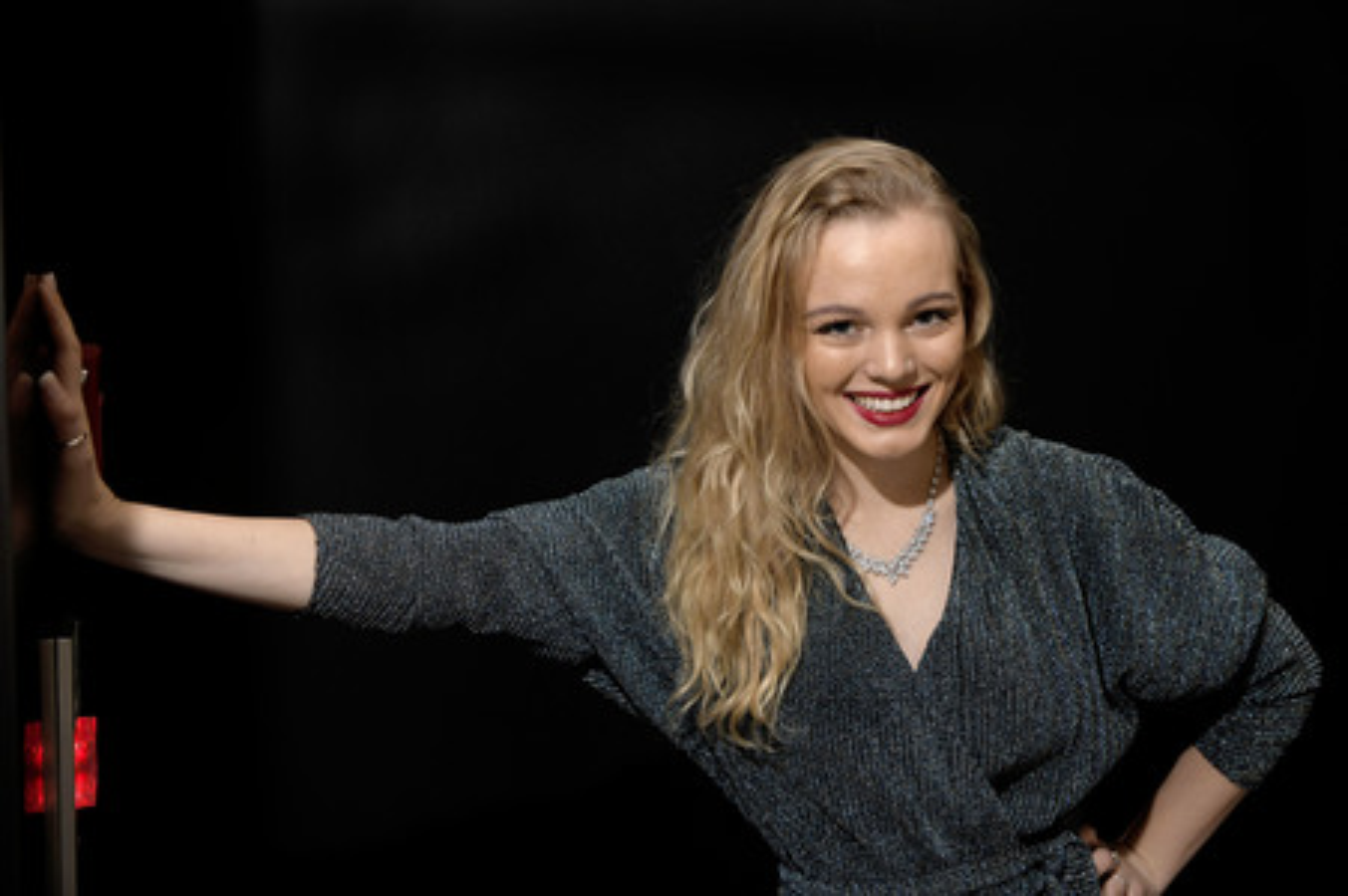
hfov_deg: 54.5
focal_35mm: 35
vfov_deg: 37.8
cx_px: 674
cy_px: 448
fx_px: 1310
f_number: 3.5
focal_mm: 35
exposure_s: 1/320
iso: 800
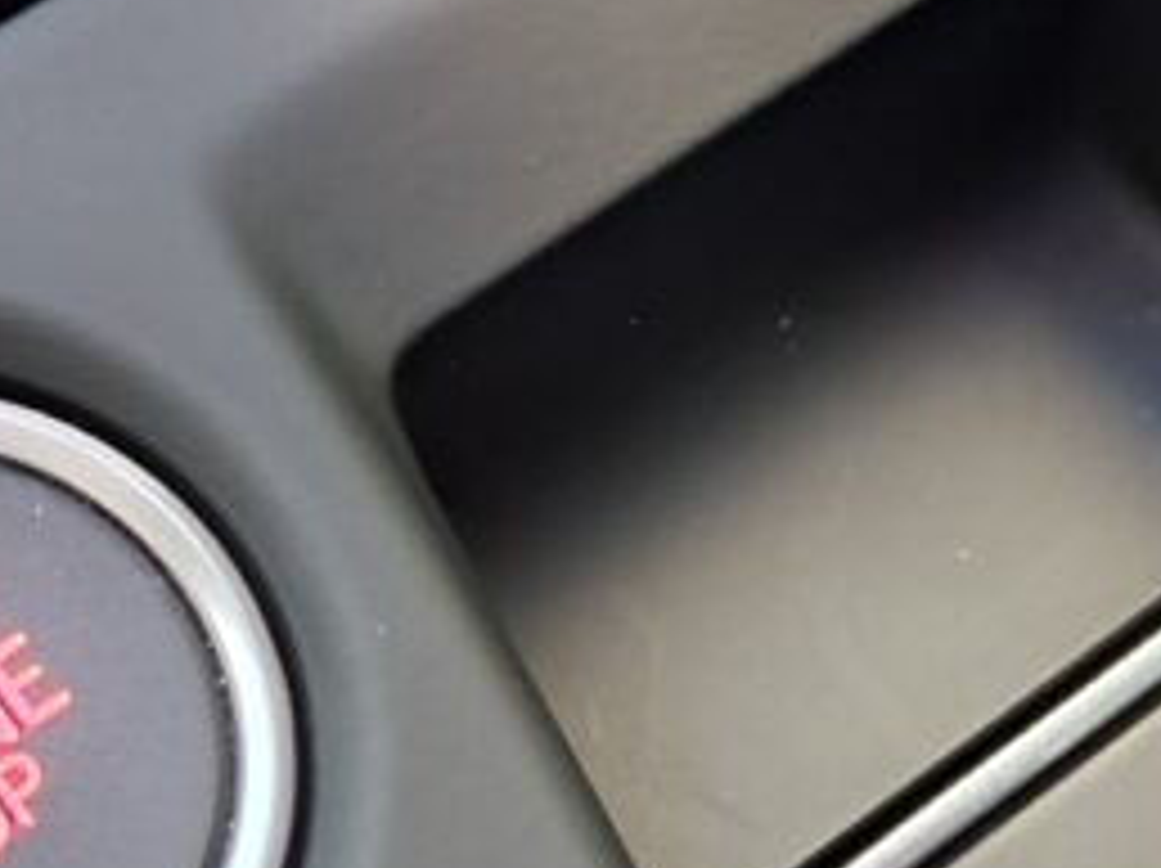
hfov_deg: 18.4
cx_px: 486
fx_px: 3585
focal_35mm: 107
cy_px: 513
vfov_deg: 13.8
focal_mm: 7.01
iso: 373
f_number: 1.69
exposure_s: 1/75
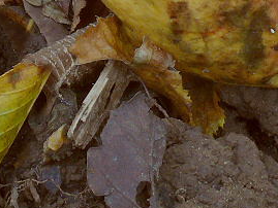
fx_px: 836
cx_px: 80
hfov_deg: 18.8
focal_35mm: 104
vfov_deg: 13.9
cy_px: -21
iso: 100
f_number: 11
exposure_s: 1/4
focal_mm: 7.4
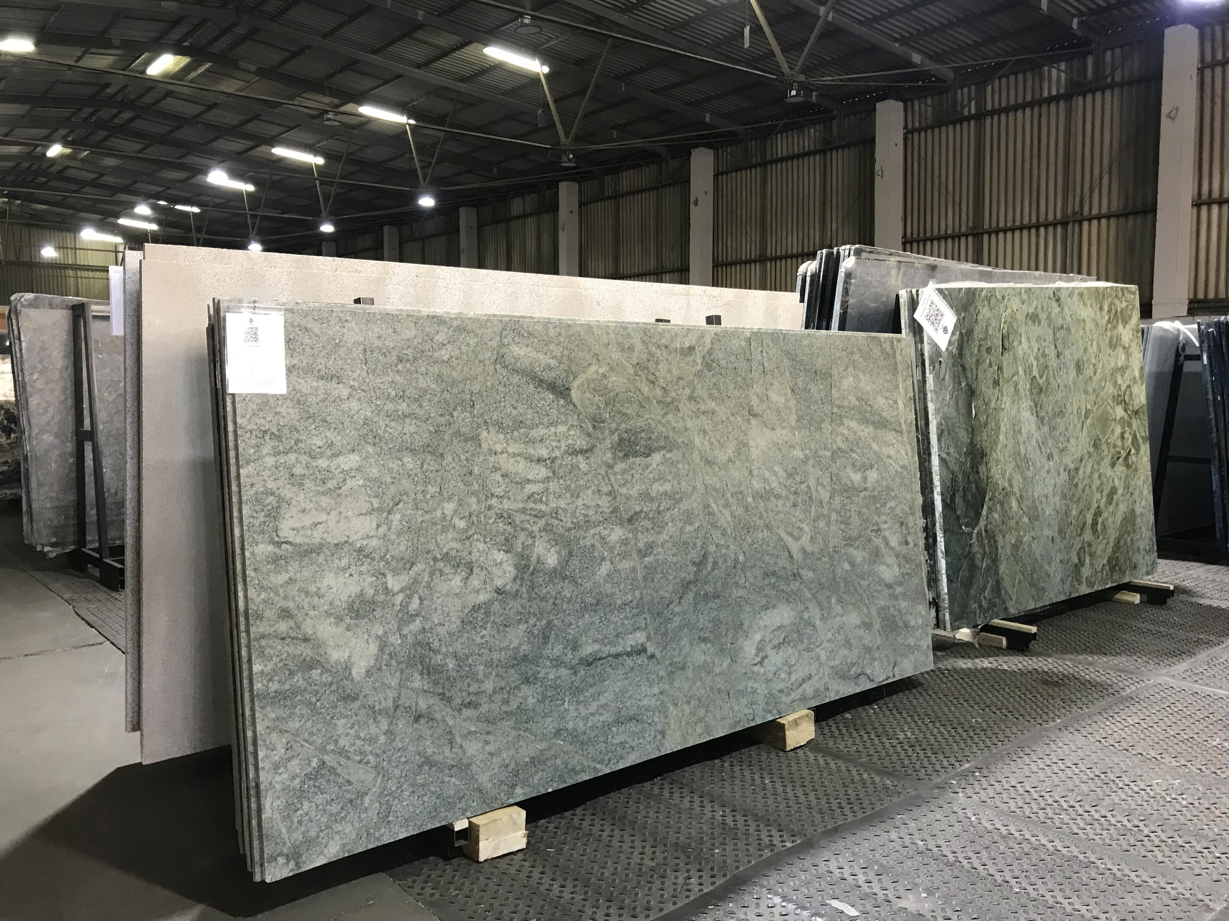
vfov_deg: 49.7
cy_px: 460
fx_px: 994
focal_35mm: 28
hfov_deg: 63.4
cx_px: 614
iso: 64
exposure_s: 1/17
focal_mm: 3.99
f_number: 1.8
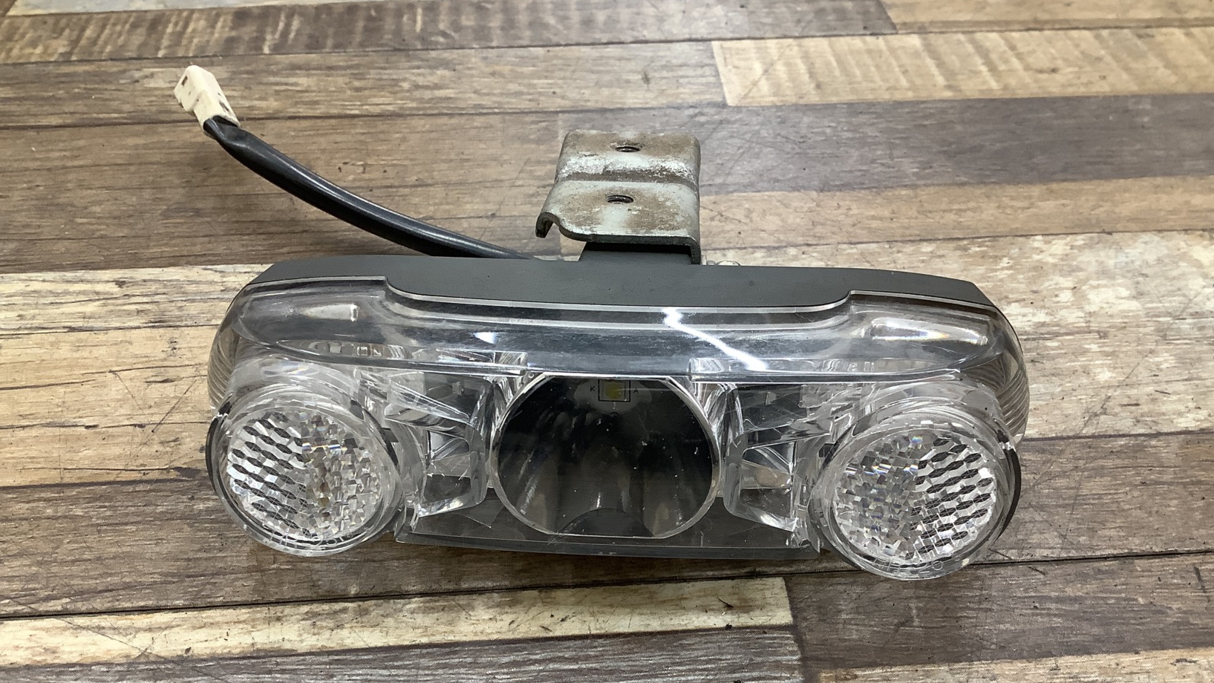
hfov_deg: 58.0
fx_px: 1095
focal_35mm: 34
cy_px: 440
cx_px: 605
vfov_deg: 34.4
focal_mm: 3.3
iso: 125
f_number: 2.4
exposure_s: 1/60
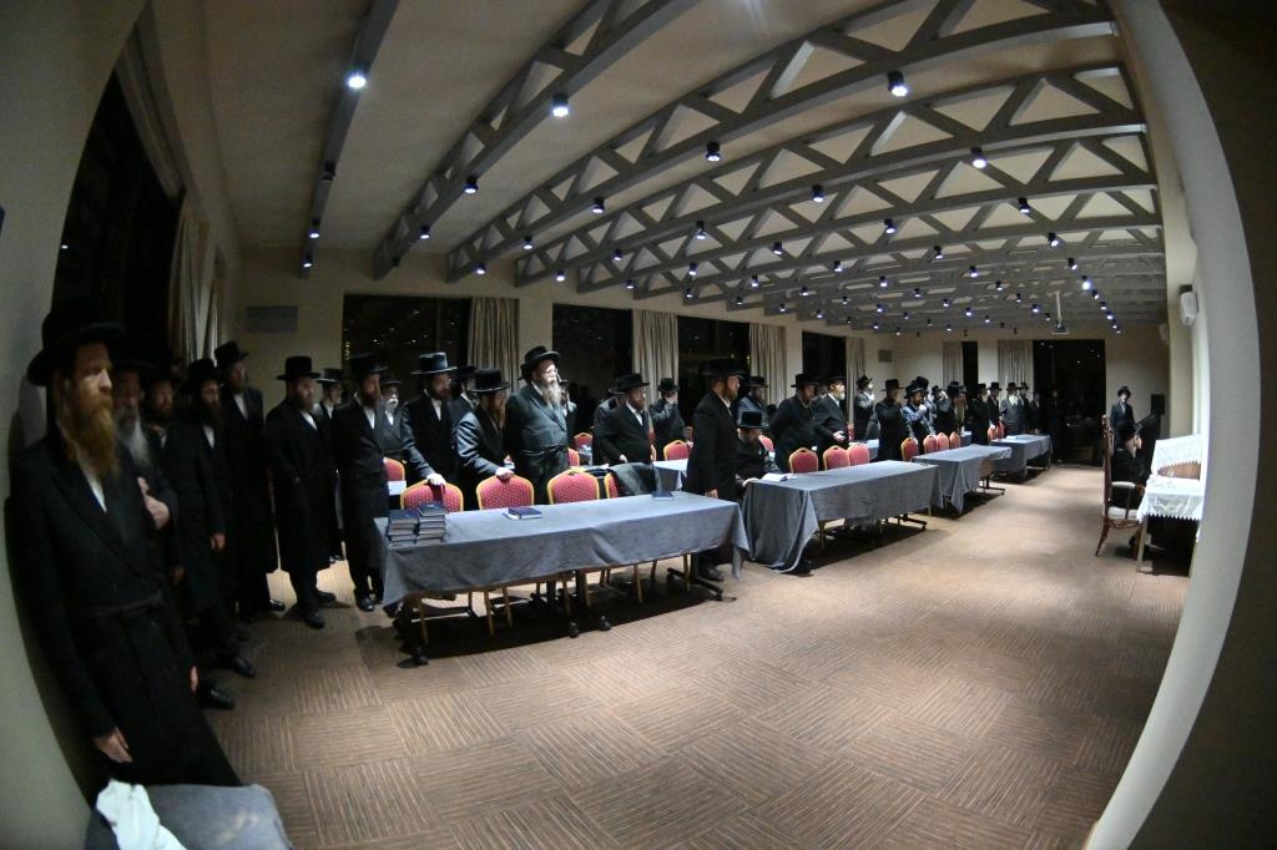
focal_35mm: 15
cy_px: 425
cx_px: 638
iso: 2500
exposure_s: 1/160
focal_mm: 10.5
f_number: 2.8
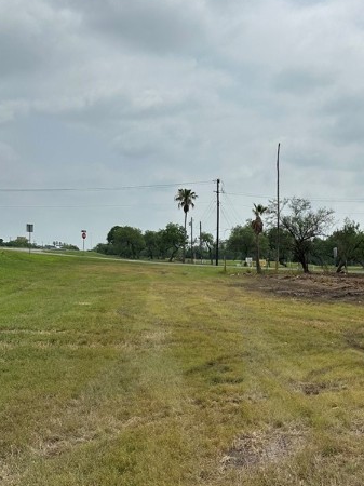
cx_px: 304
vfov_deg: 45.3
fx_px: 575
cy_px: 313
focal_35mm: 41
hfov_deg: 33.8
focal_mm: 6.86
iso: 80
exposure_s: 1/12048
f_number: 1.78
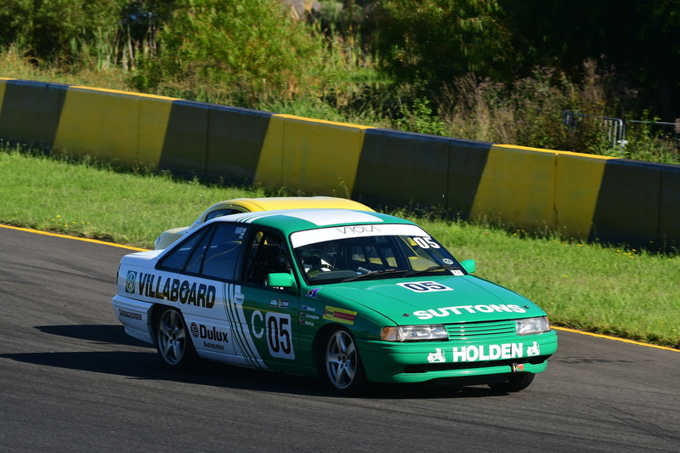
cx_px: 340
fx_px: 6798
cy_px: 226
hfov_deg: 5.7
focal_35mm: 360
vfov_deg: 3.8
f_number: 11
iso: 500
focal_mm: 240
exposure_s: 1/640
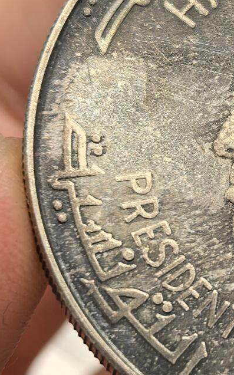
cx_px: 345
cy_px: 162
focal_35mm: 162
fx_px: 1654
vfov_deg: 12.9
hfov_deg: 7.9
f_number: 2
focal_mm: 6.98
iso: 160
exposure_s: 1/50
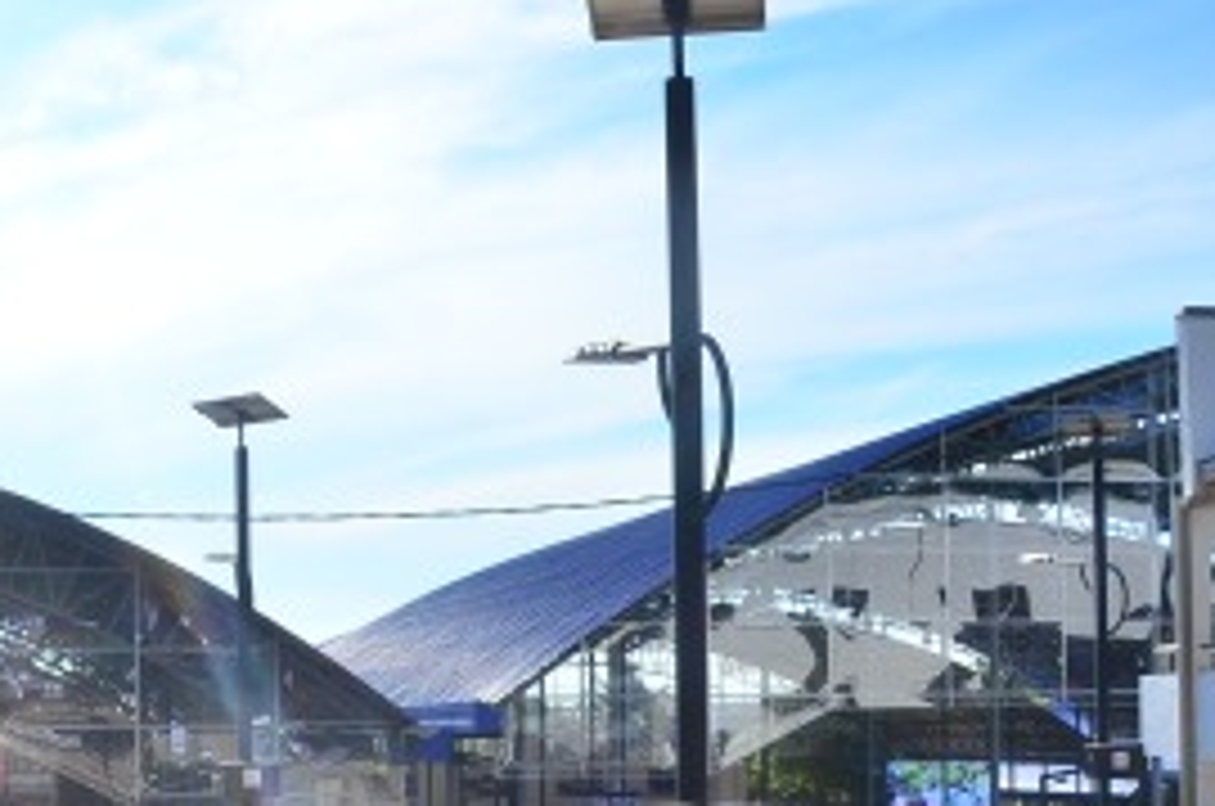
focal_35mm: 60
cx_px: 220
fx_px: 2021
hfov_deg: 32.4
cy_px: 624
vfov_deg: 22.3
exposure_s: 1/200
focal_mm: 18
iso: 200
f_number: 14
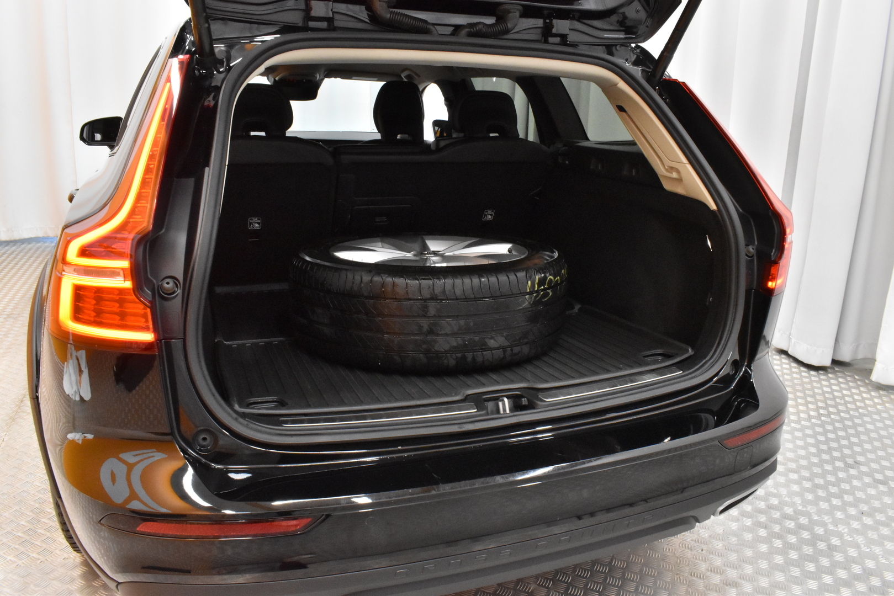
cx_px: 447
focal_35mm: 27
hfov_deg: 67.4
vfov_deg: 47.9
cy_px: 298
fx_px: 671
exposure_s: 1/15
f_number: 22
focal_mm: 18
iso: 3200
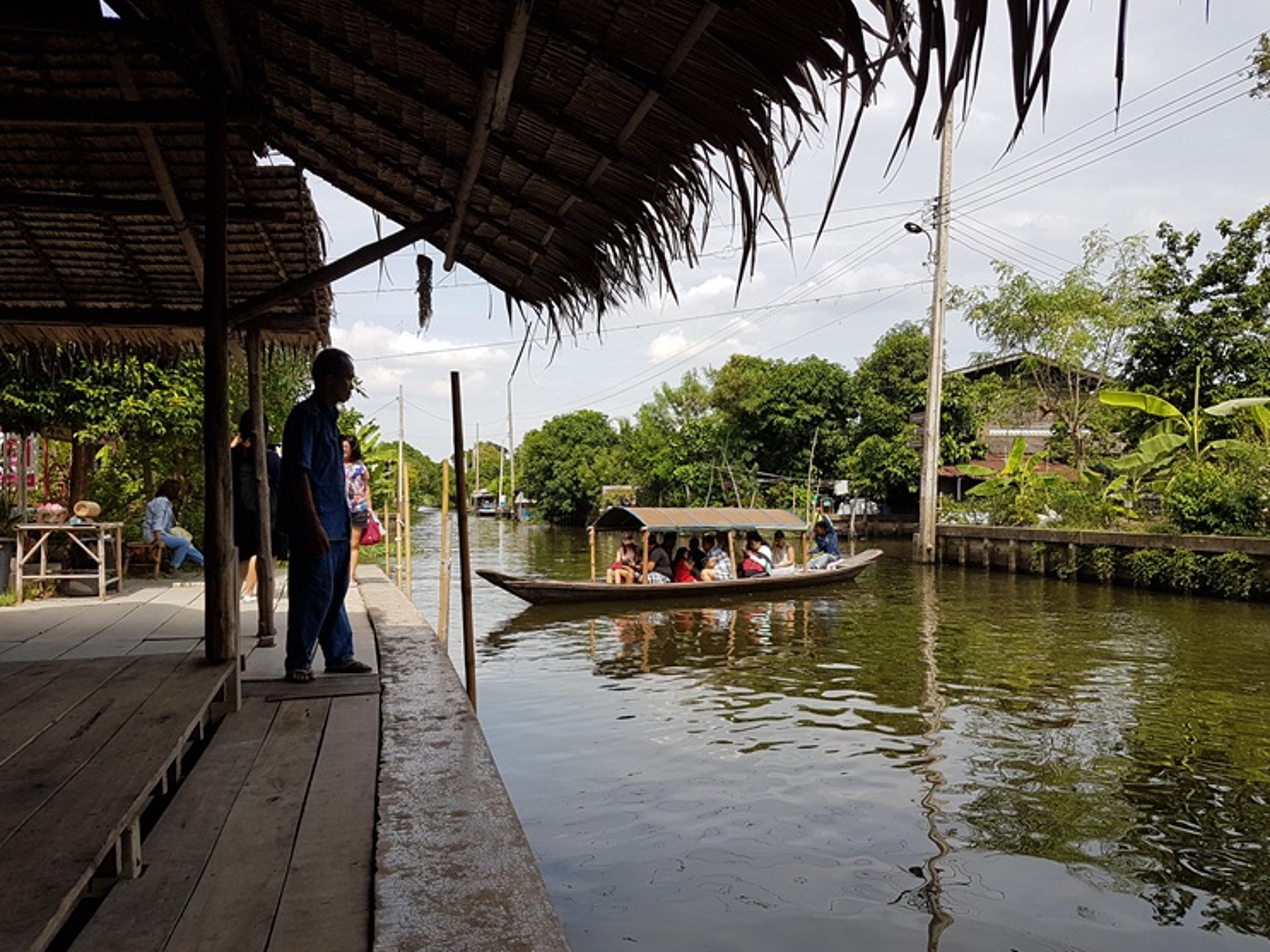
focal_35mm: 28
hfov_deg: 63.4
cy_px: 482
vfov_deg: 49.7
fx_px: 1027
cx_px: 602
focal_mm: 4.2
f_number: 1.7
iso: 40
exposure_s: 1/1864
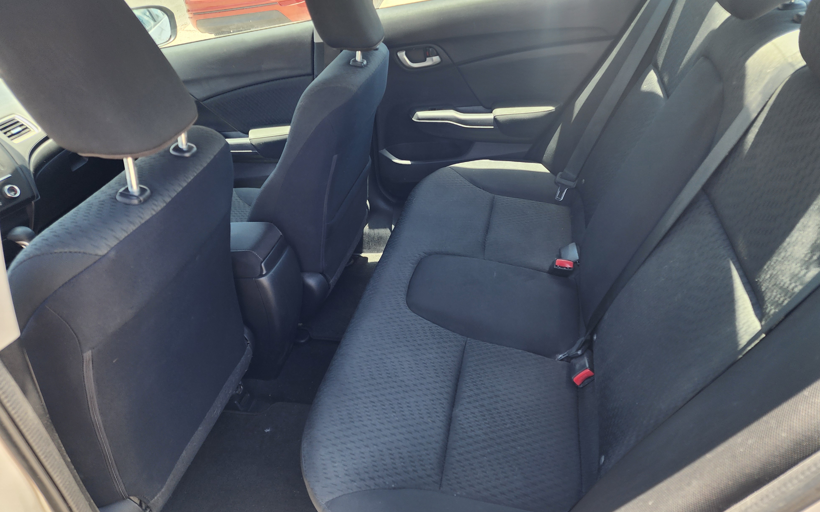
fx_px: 559
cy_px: 284
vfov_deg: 49.2
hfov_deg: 72.5
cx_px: 419
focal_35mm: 25
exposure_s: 1/180
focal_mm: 6.4
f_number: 1.8
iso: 64
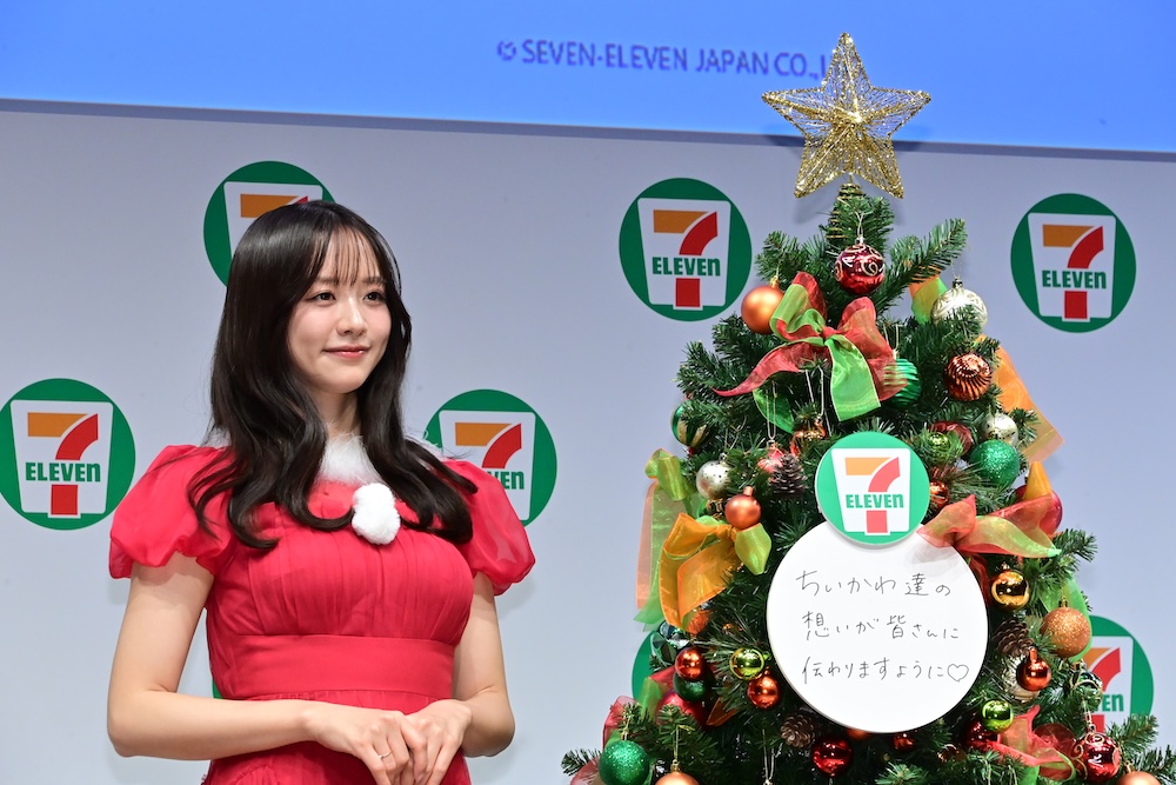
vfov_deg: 8.1
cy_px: 392
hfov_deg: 12.1
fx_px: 5554
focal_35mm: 170
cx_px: 588
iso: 6400
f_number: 11
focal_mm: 170
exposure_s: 1/160
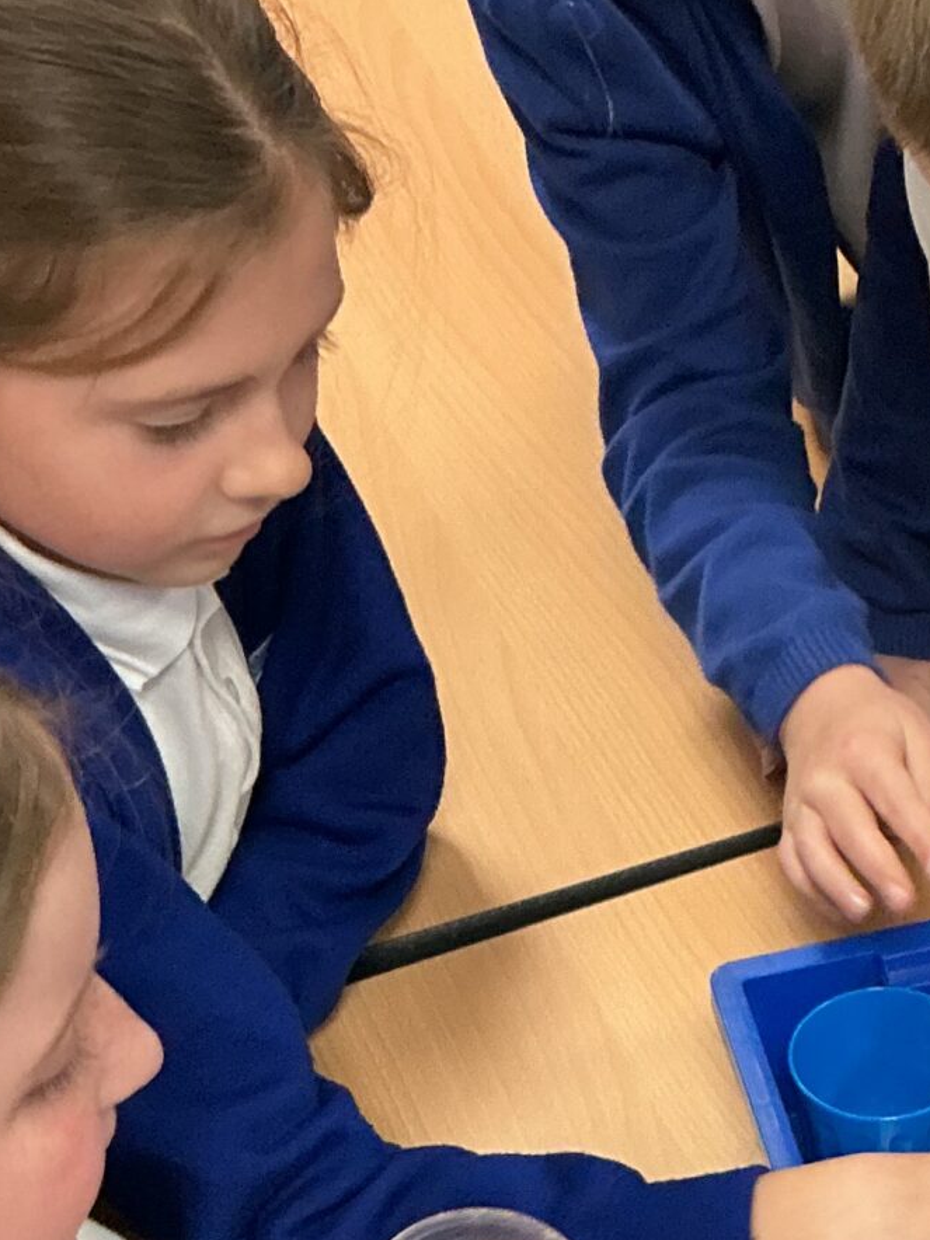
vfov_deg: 22.4
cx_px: 1129
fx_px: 3009
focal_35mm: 84
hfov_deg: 16.8
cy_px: 1251
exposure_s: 1/50
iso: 125
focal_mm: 3
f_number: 1.8
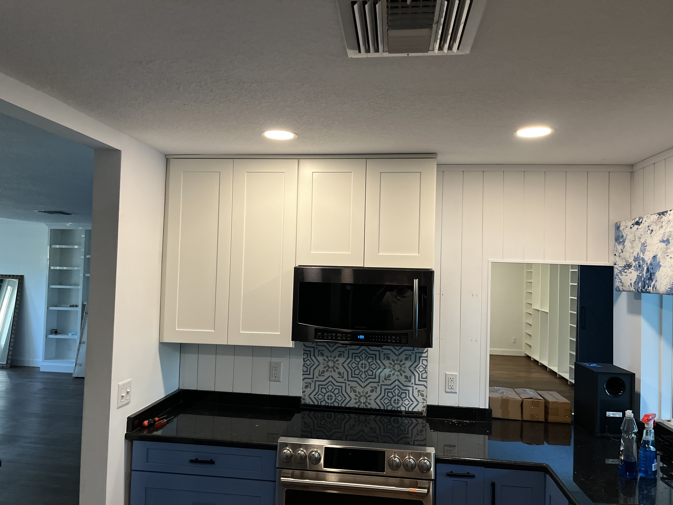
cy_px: 252
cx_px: 336
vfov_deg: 53.1
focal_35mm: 26
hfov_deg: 67.3
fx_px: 505
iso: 320
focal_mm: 5.1
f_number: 1.6
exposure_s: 1/60
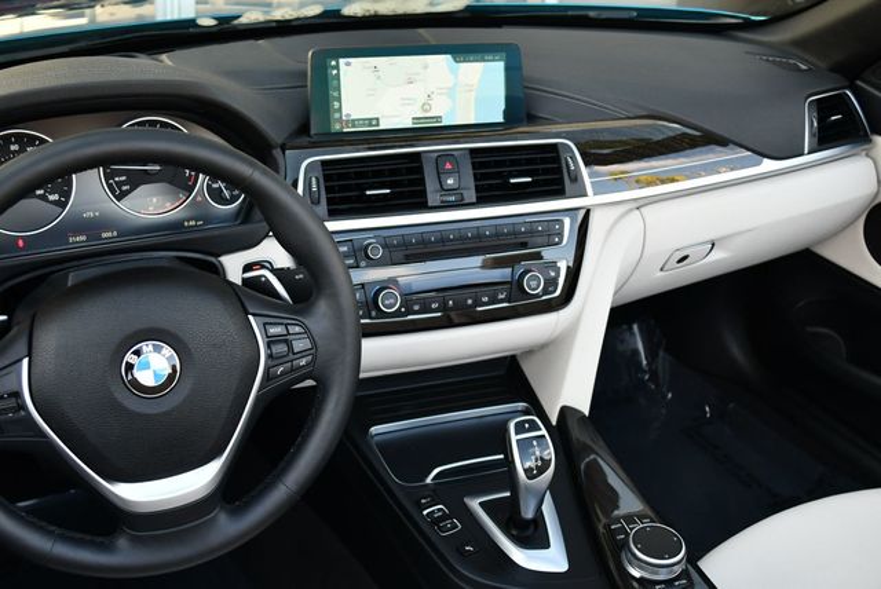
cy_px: 294
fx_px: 980
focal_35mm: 40
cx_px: 440
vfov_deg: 33.5
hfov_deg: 48.4
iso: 400
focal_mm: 20
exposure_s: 1/250
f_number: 4
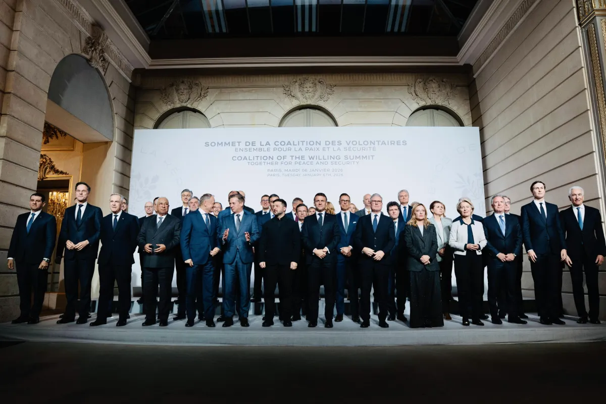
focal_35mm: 24
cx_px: 303
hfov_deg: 73.7
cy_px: 202
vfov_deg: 53.1
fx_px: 404
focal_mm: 16
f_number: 4.5
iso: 640
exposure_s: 1/125
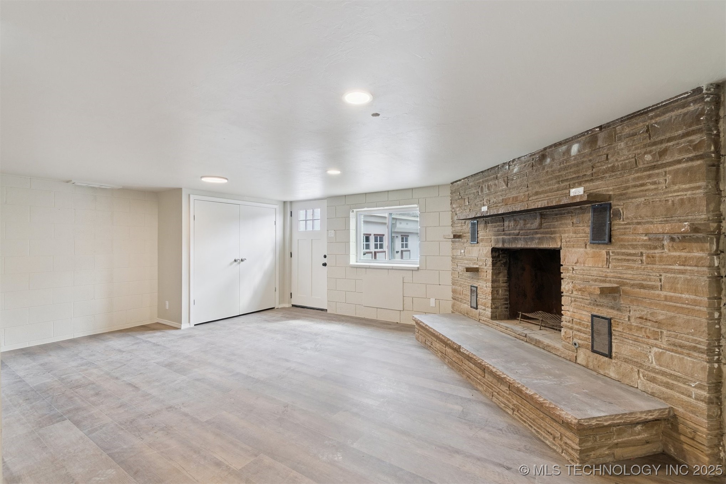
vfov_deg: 77.3
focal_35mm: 15
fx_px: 302
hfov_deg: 100.4
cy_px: 242
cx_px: 363
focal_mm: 10
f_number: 6.3
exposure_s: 1/40
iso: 200
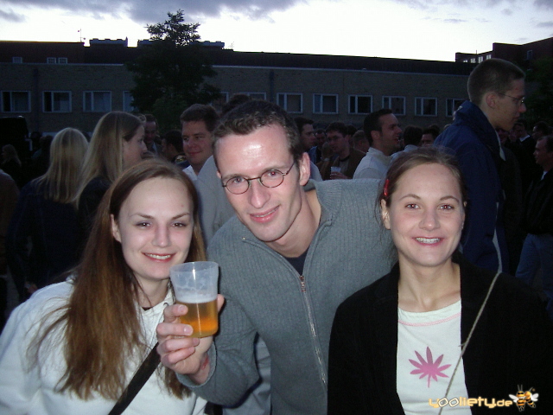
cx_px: 276
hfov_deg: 49.0
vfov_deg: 37.7
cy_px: 208
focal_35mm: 38
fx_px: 607
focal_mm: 5.8
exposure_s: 1/60
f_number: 2.6
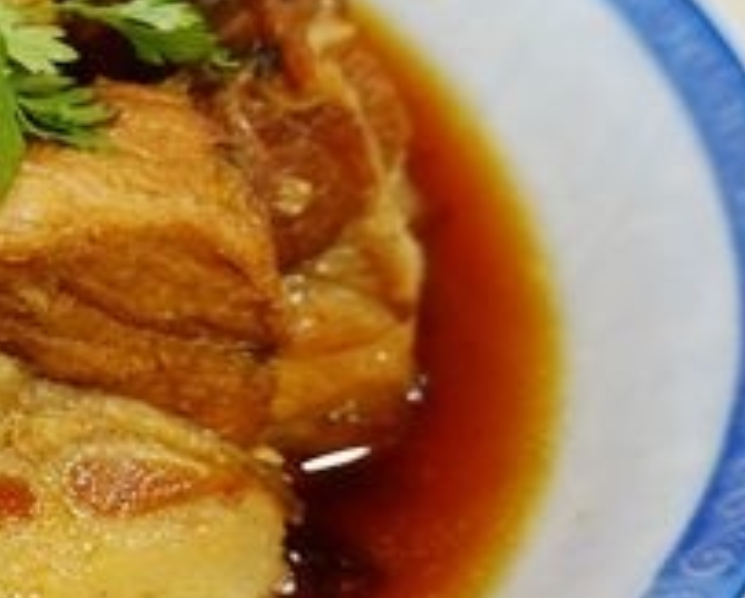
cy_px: 255
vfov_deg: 17.1
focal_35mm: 90
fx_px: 1987
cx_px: -345
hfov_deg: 18.9
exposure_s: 1/30
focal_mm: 11.29
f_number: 3.5
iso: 250
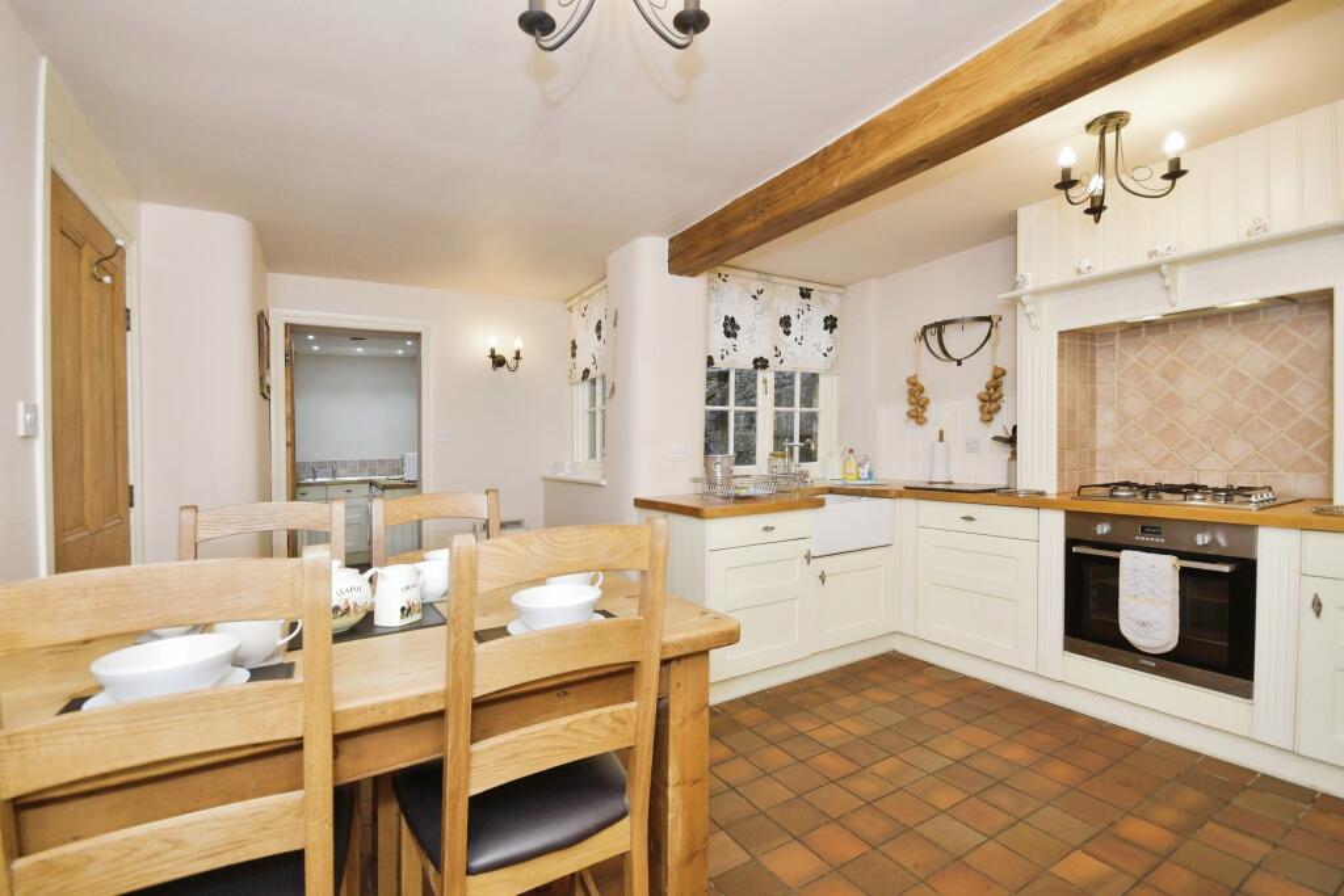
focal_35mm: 15
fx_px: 560
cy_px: 448
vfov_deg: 77.3
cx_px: 672
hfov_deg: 100.4
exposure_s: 1/30
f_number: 8
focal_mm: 10
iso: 400
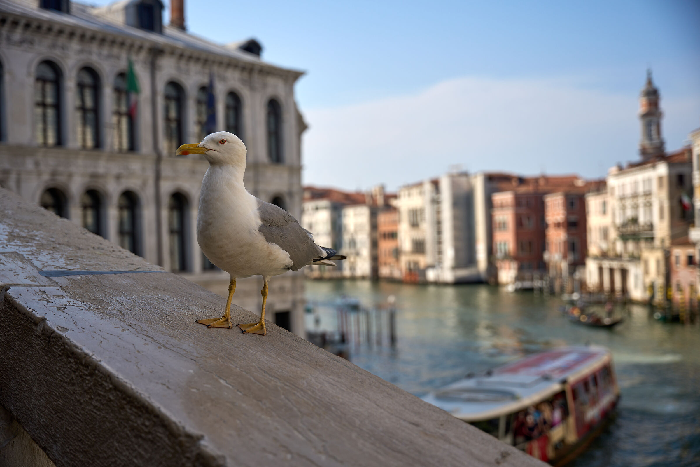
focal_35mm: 44
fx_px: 848
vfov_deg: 30.8
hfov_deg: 44.9
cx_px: 350
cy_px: 234
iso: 100
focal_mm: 43.6
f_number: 2.8
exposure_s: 1/2500
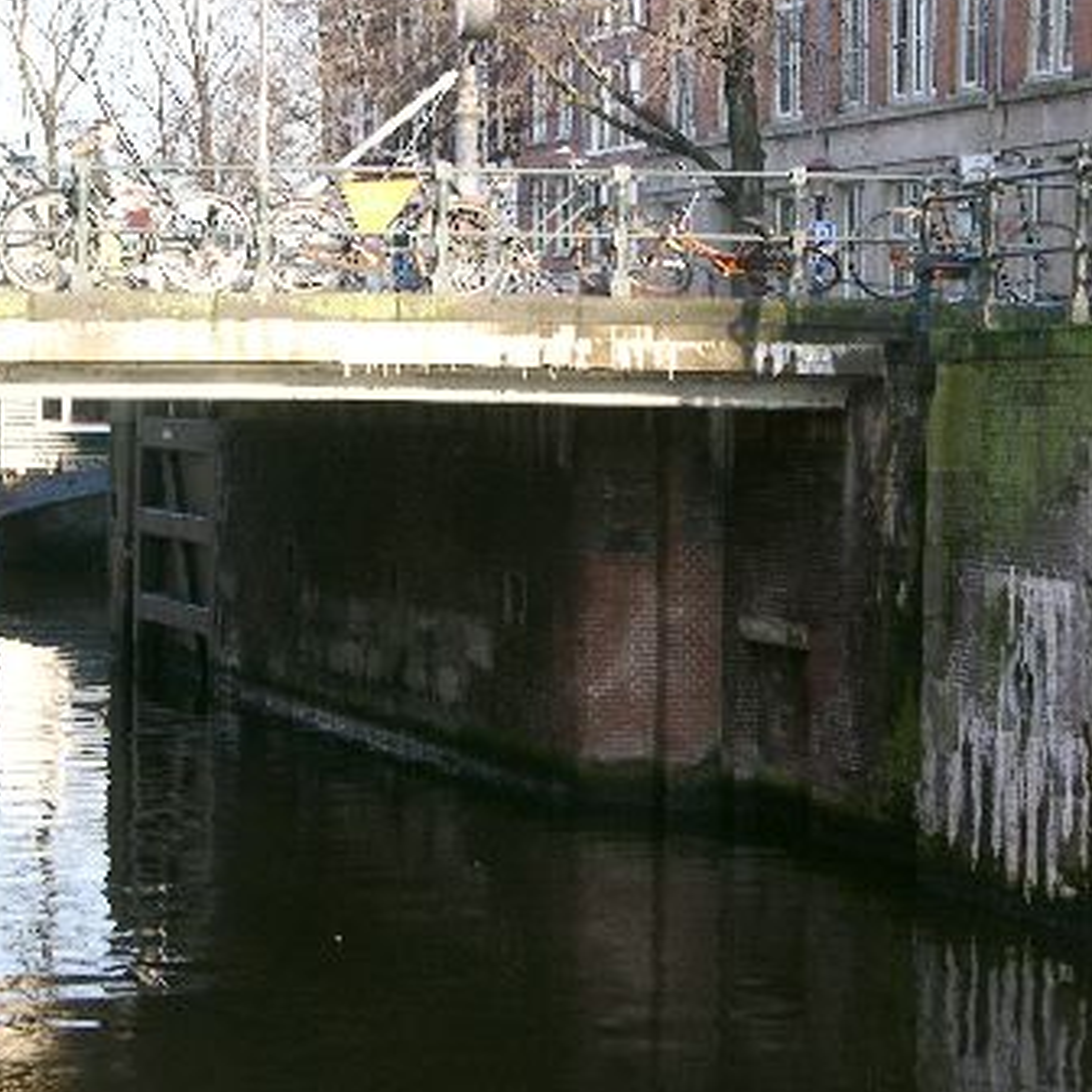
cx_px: 388
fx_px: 3855
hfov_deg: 16.1
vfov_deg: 16.1
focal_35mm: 108
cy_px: 507
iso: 50
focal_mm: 17.8
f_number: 5.9
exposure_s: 1/42.3
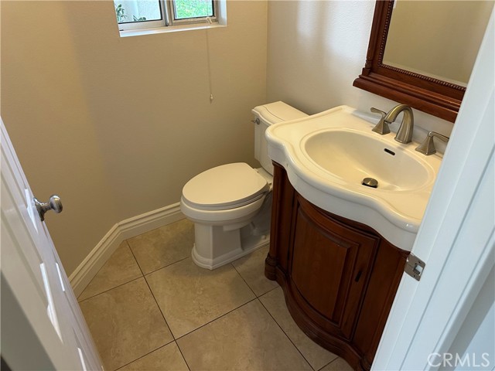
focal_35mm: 24
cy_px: 186
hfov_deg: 71.6
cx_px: 248
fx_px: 343
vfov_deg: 56.8
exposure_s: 1/60
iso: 250
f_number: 1.78
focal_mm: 6.86
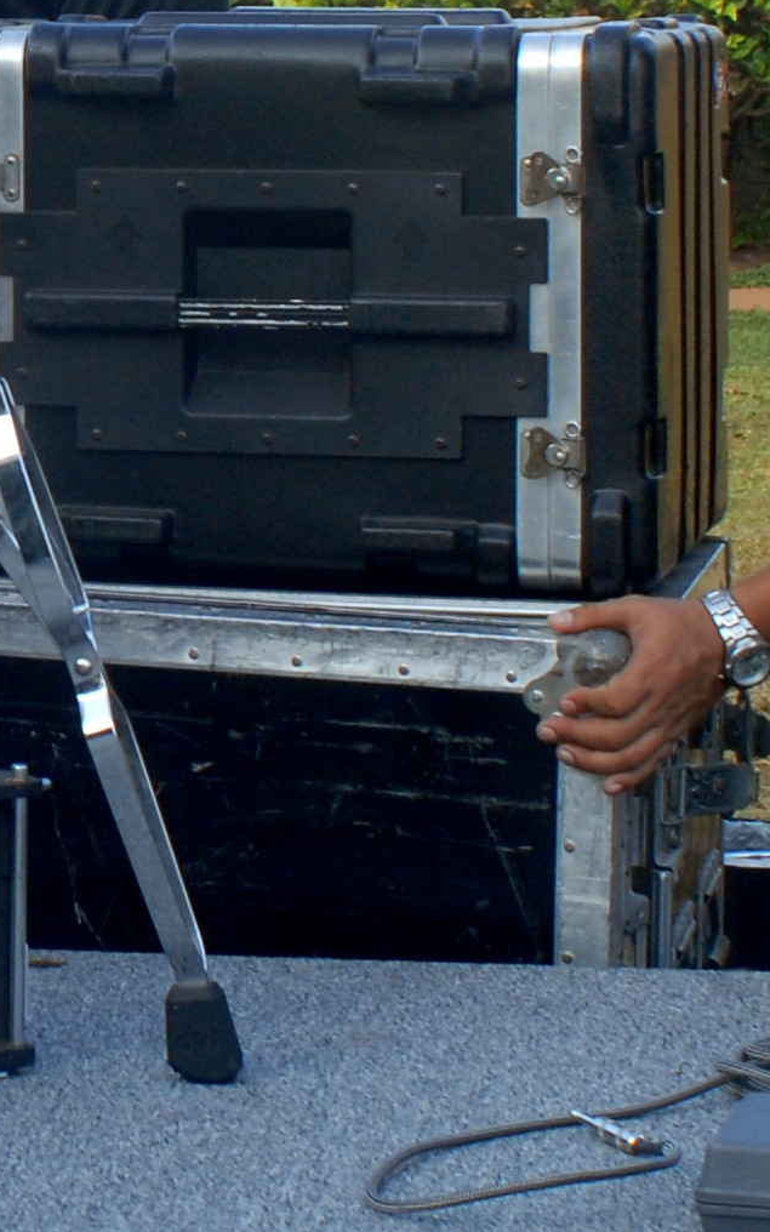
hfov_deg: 9.0
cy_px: 159
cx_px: -578
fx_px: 4701
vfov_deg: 14.8
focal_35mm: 140
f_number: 8
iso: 250
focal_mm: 24
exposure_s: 1/125
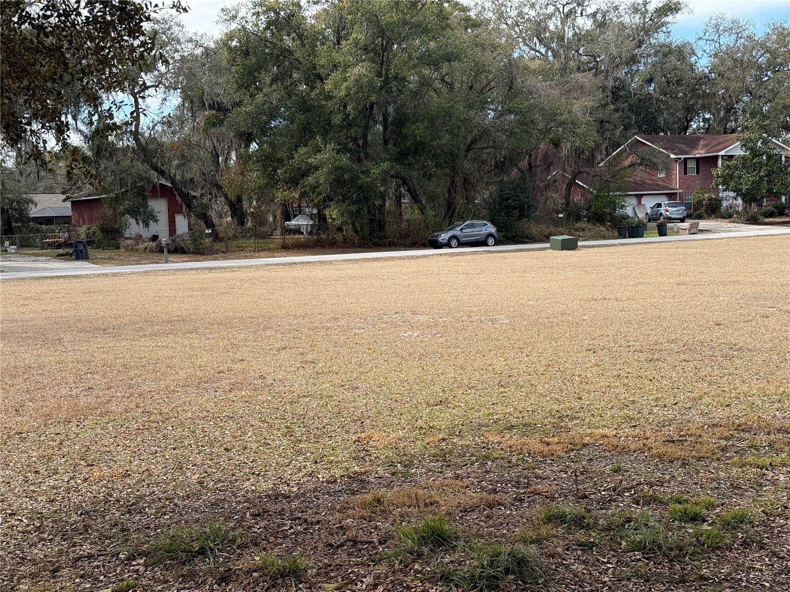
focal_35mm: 48
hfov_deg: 39.7
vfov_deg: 30.3
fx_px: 1095
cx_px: 395
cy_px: 296
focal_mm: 6.76
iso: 64
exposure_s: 1/1754
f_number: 1.78
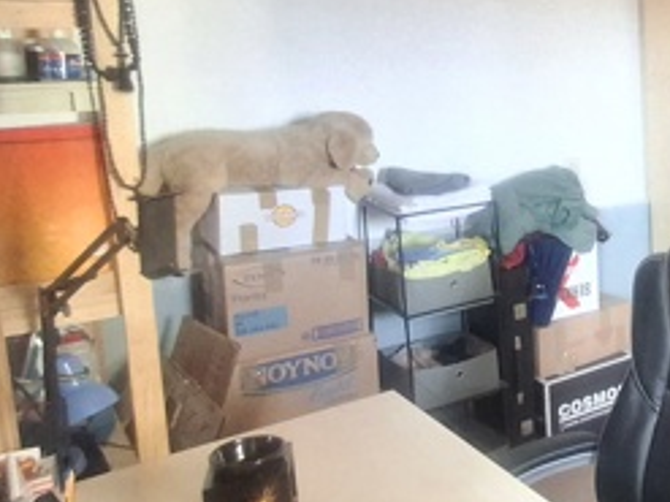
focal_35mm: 44
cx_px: 743
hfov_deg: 36.2
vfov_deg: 32.5
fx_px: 851
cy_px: 160
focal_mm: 1.64
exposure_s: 1/25
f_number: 2.2
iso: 250
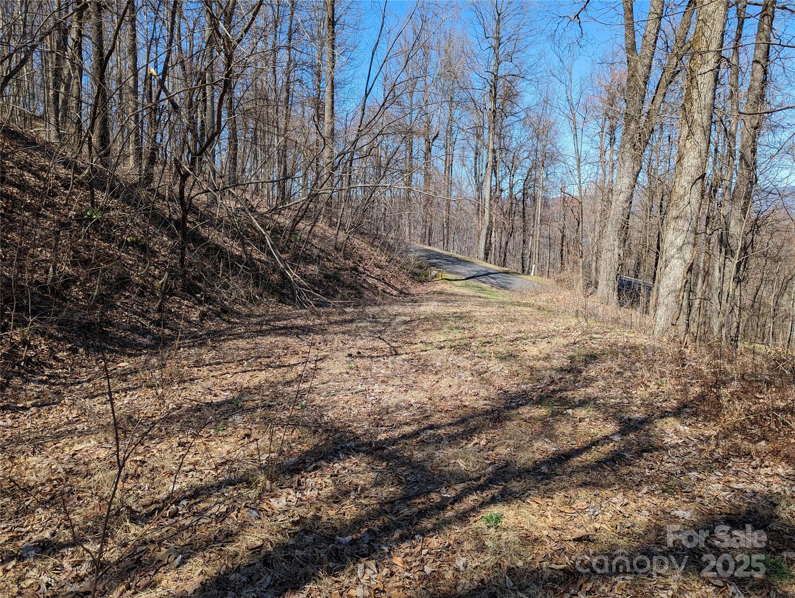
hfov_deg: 71.5
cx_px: 398
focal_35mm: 24
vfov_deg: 56.9
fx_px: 552
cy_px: 299
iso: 41
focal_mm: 6.81
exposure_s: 1/960
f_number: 1.85
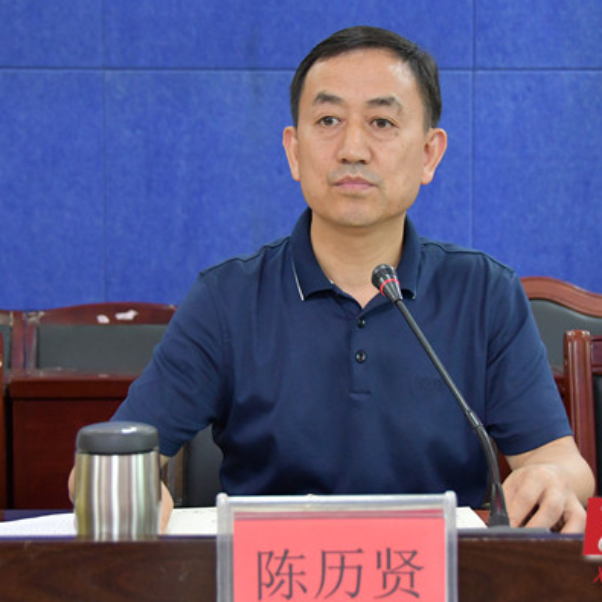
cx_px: 344
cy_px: 299
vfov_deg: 27.7
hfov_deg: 27.7
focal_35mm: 62
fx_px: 1220
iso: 3200
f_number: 4
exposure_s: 1/80
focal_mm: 32
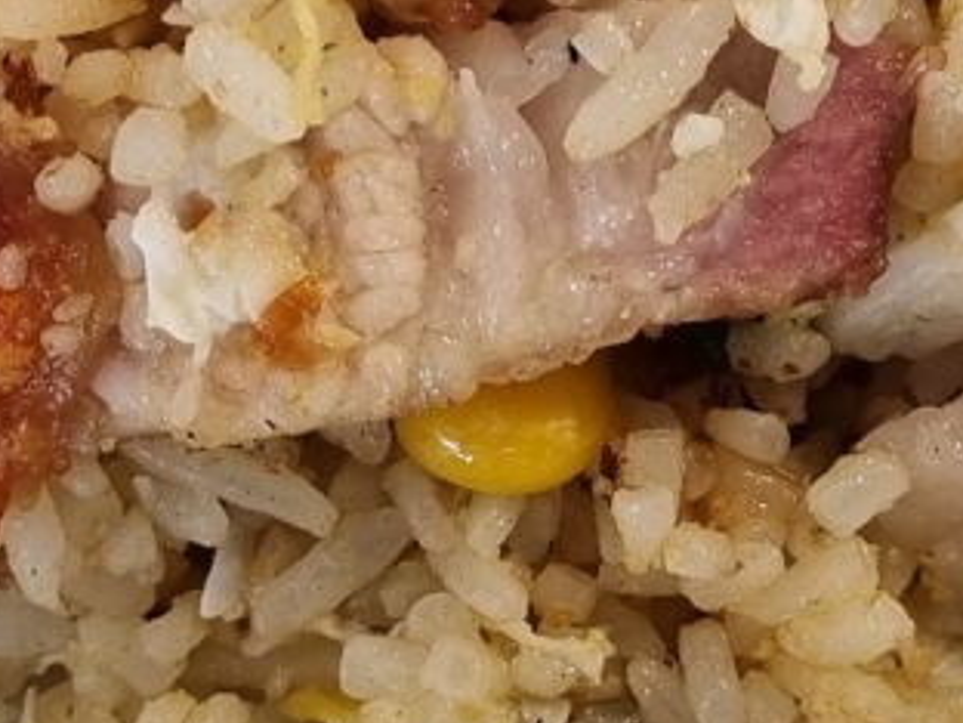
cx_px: 423
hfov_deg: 12.3
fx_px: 4451
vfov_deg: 9.1
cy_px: -226
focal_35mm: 160
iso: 125
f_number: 1.8
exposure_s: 1/100
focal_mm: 5.4
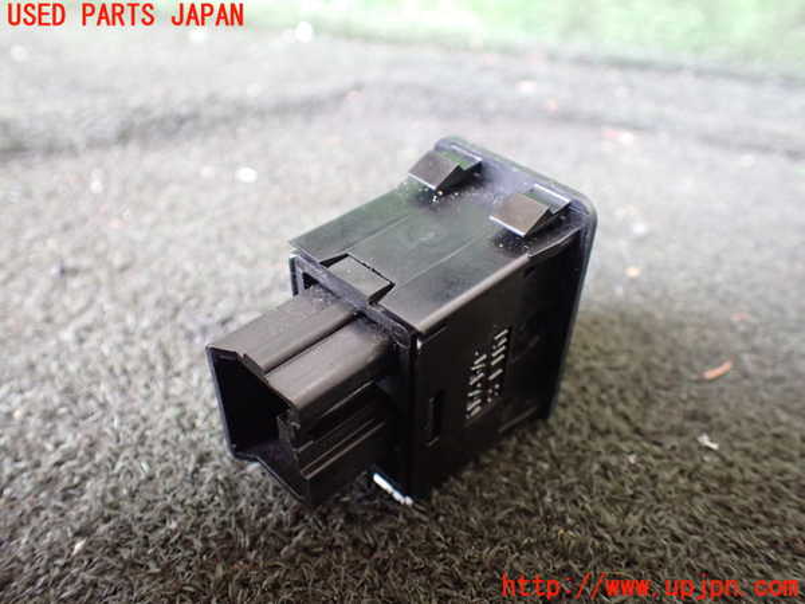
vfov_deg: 46.8
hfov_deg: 60.0
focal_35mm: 30
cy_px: 302
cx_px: 402
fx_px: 698
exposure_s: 1/60
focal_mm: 5.4
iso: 800
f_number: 2.3
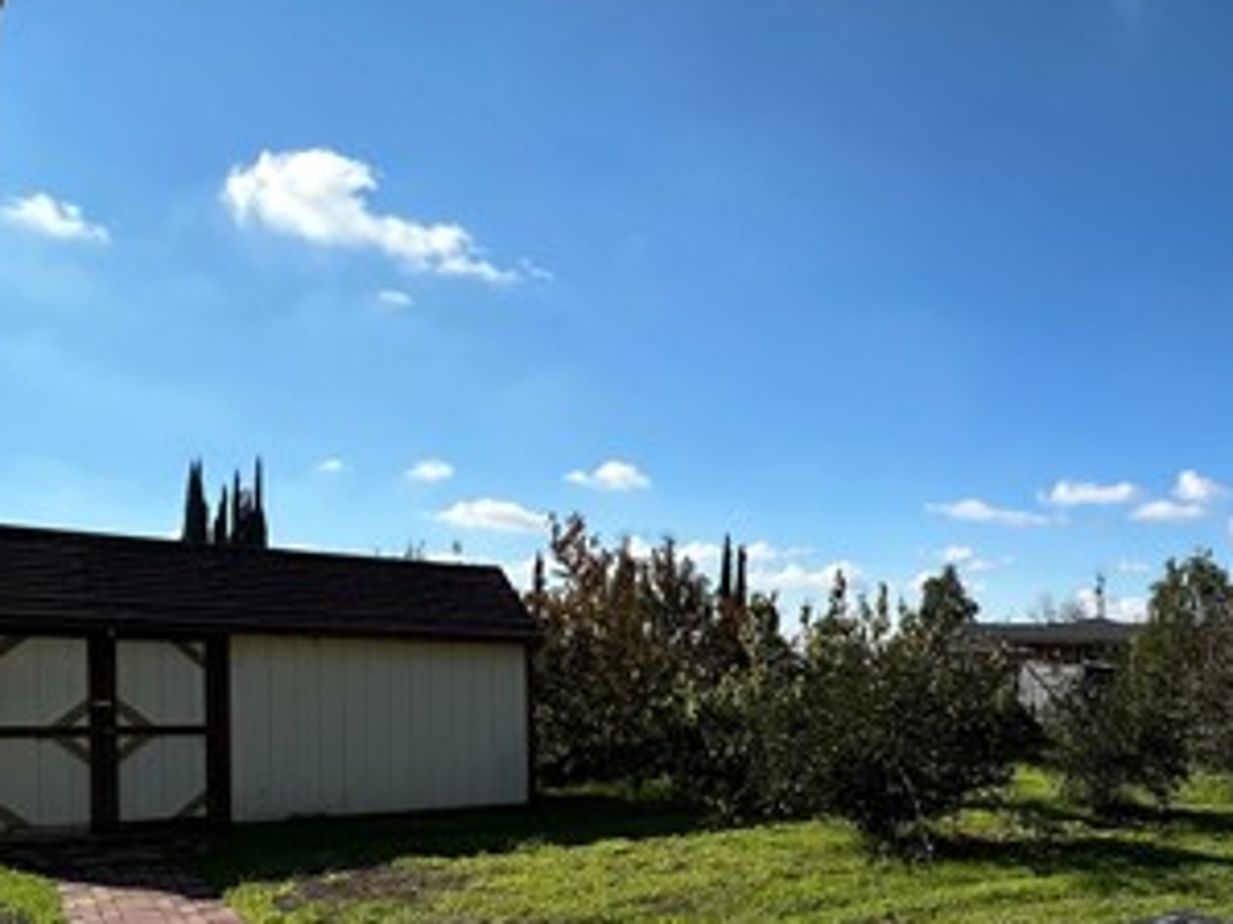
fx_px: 1068
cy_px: 734
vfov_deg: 44.6
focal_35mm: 30
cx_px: 1085
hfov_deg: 53.3
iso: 50
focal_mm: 2.22
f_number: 2.2
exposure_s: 1/2174
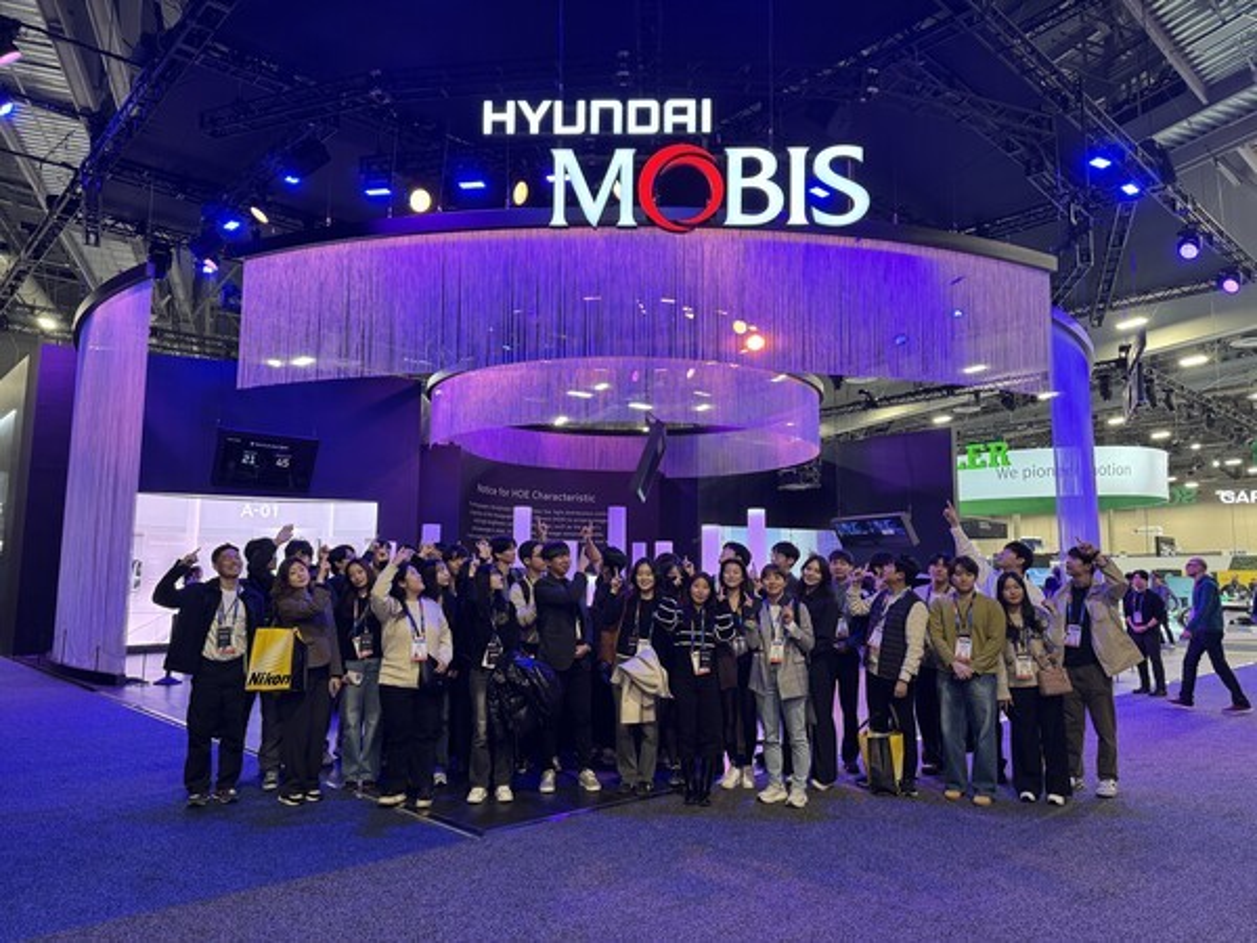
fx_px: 872
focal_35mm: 24
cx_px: 628
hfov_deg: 71.6
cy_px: 472
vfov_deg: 56.8
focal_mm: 6.76
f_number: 1.78
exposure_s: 1/100
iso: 200
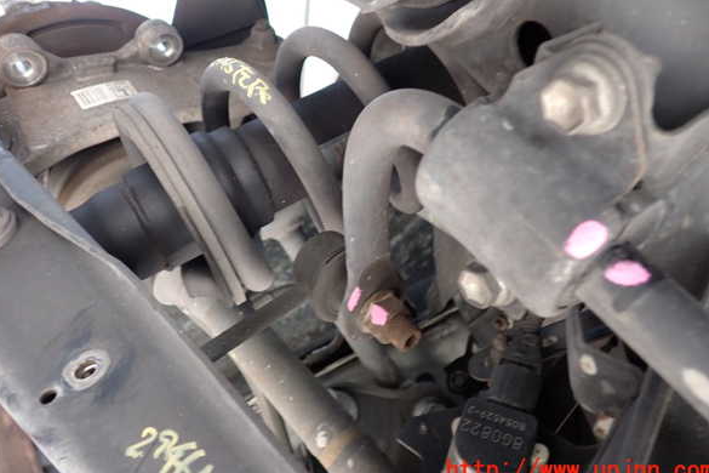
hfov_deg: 58.7
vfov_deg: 41.1
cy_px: 213
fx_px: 630
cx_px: 356
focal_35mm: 32
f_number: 2.3
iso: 200
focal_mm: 5.4
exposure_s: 1/40
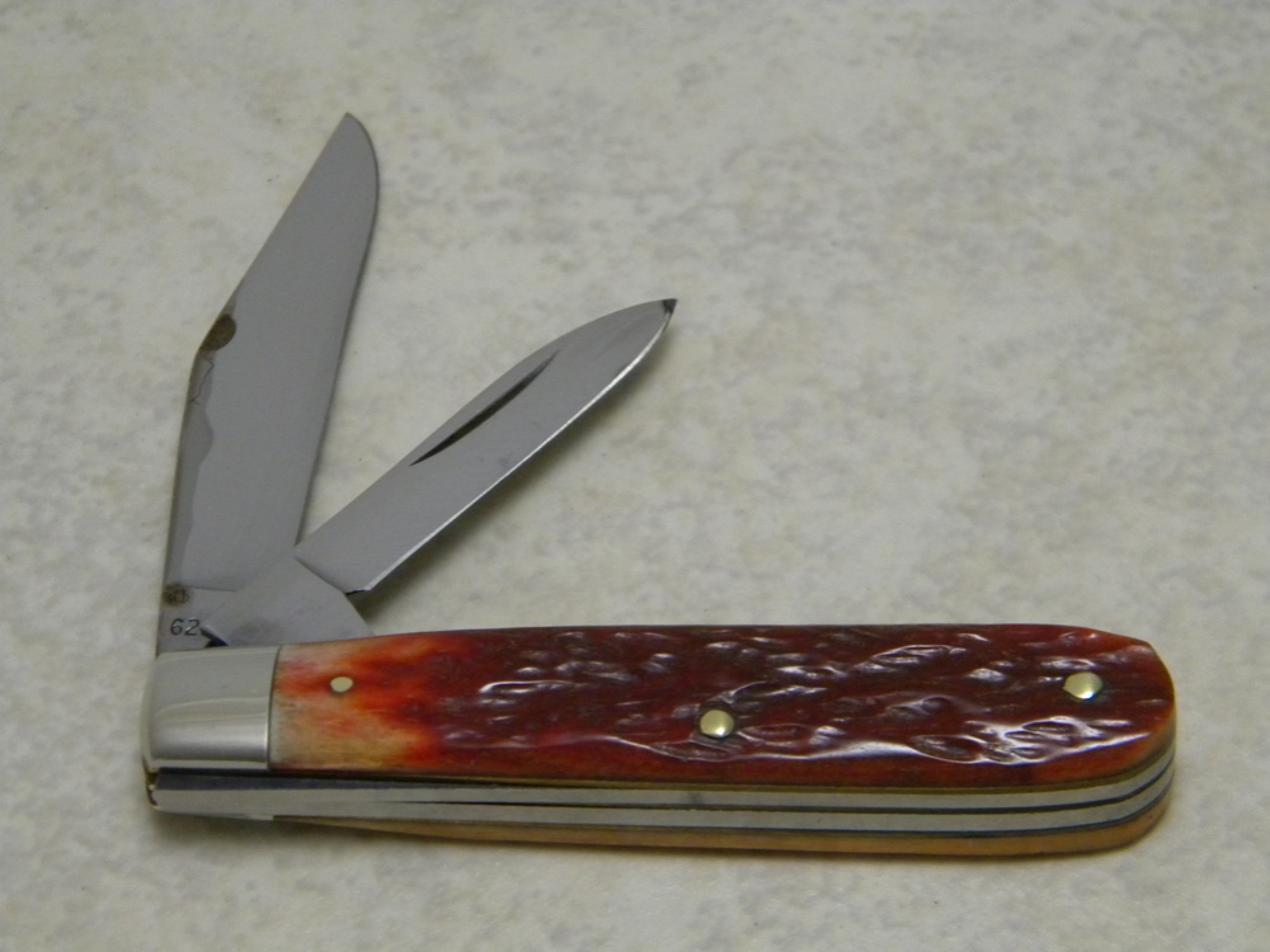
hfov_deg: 18.7
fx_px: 3852
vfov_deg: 14.1
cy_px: 476
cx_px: 635
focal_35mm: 105
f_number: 4.7
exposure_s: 1/27.7
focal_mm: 19
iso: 400
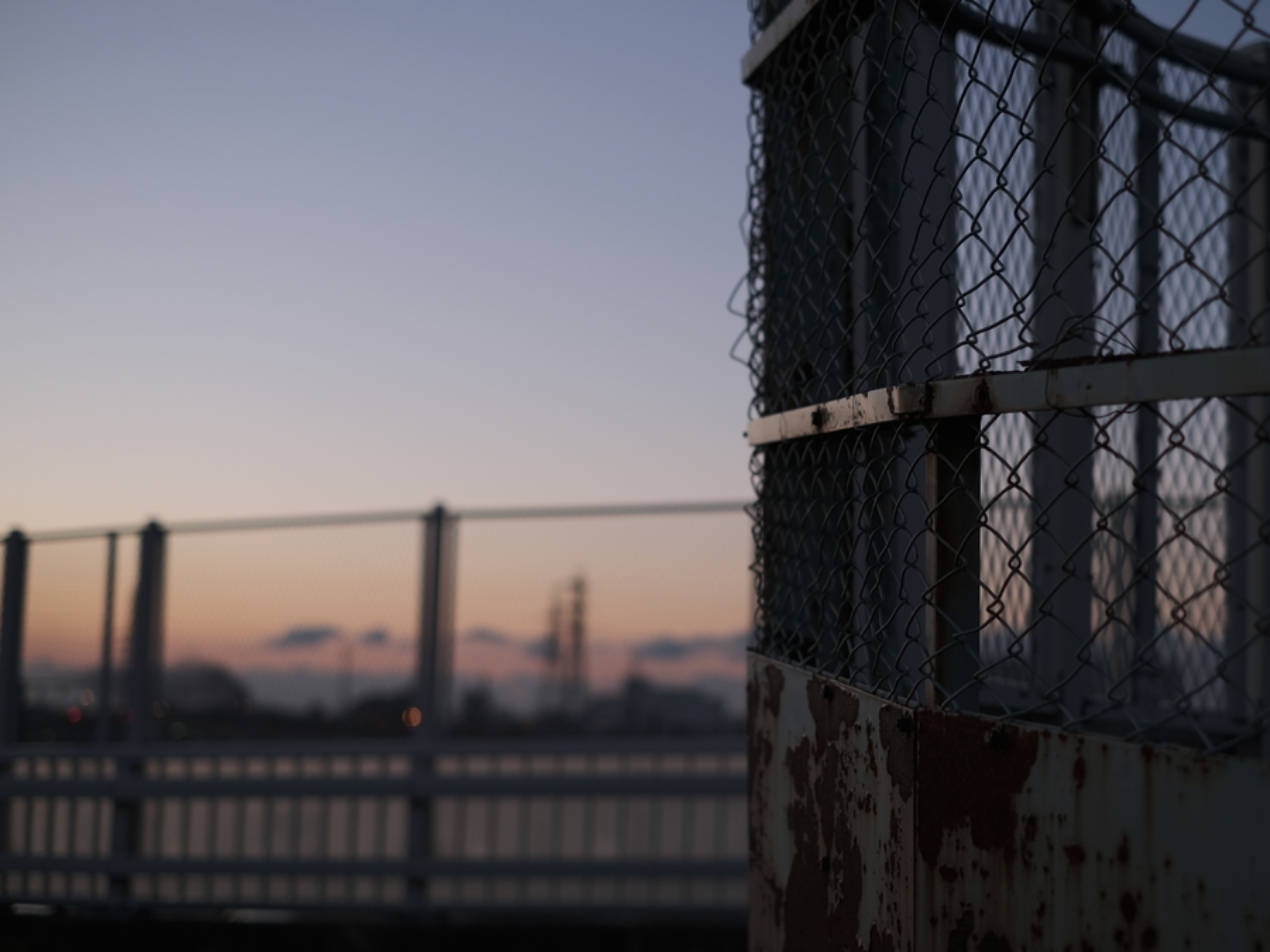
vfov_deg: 25.2
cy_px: 477
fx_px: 2128
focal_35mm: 58
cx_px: 700
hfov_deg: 33.2
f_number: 2
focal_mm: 35
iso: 500
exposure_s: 1/550
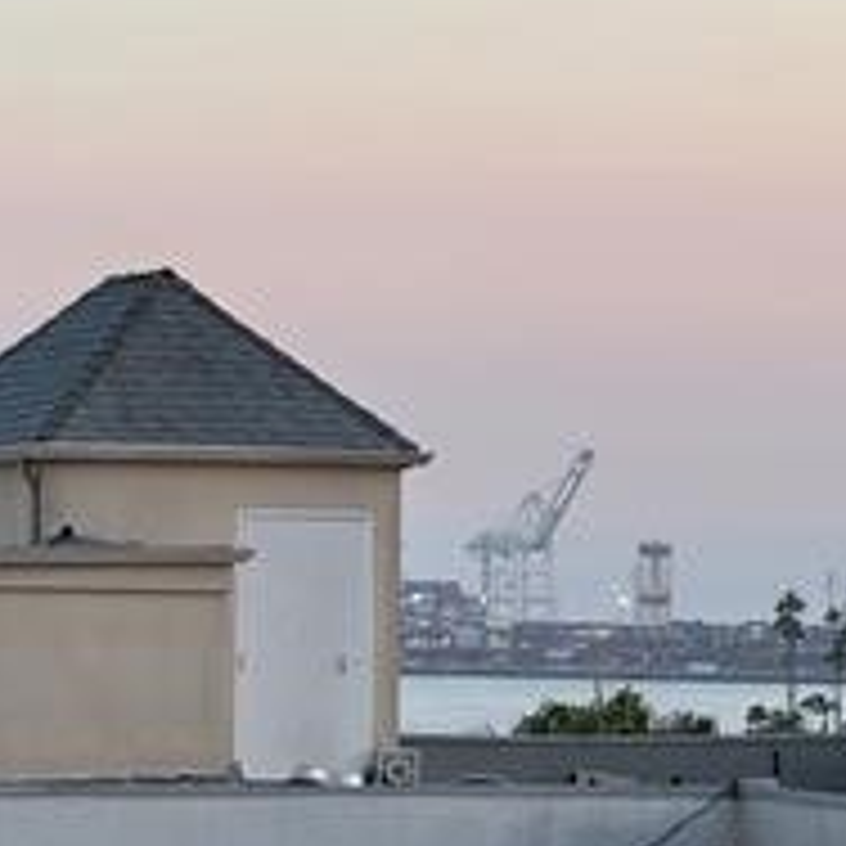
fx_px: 7023
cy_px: 614
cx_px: 850
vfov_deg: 6.9
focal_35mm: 254
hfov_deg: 6.9
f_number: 2.8
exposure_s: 1/217
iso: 50
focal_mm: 15.66
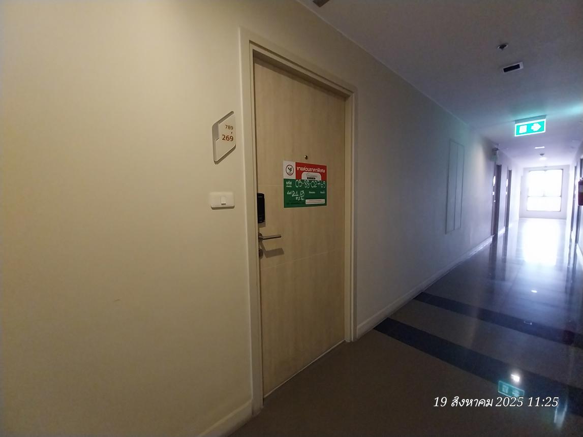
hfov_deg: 106.2
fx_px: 219
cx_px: 292
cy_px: 218
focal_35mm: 13
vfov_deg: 89.9
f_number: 2.2
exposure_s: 1/17
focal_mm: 1.3
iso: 320
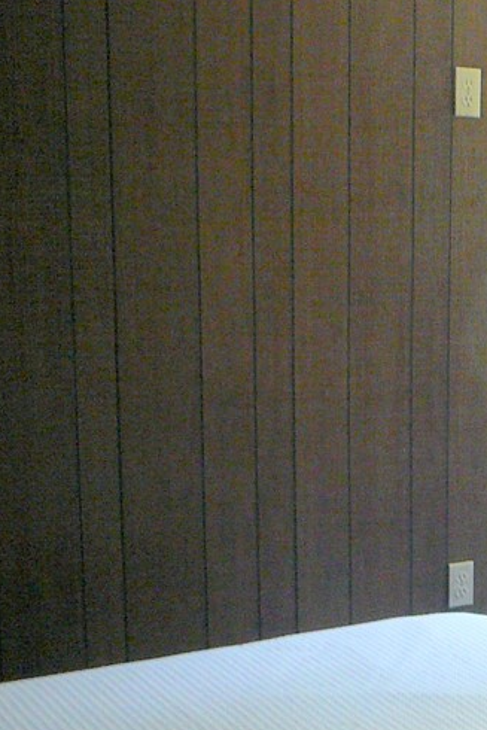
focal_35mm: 76
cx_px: 736
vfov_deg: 26.4
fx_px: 1541
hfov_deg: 16.4
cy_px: 514
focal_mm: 5.2
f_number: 2.8
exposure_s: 1/15
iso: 200
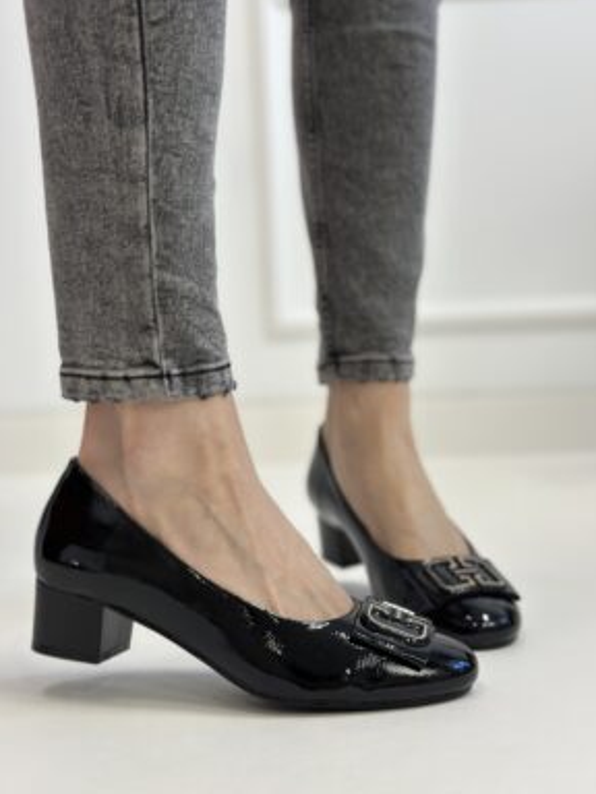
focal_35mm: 50
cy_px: 397
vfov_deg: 38.2
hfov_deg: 29.1
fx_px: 1148
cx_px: 292
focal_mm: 6.86
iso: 125
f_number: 1.78
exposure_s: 1/100
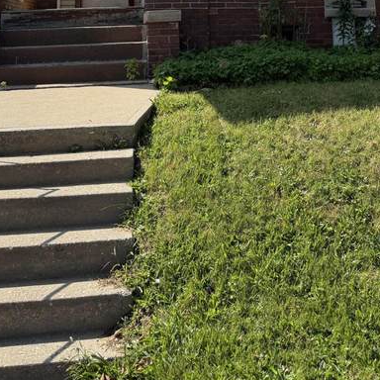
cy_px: -86
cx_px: 219
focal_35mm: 53
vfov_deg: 27.9
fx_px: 658
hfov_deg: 32.1
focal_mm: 6.76
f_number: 1.78
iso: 100
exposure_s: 1/3584
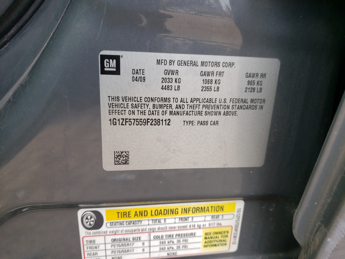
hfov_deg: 67.3
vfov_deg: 53.1
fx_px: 259
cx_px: 172
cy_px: 130
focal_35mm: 26
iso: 50
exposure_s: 1/263
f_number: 1.5
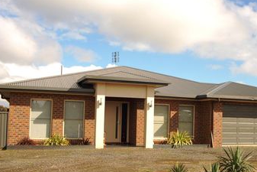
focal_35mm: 46
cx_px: 159
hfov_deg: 42.4
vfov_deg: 29.2
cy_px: 98
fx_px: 329
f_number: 9
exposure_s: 1/320
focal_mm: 22
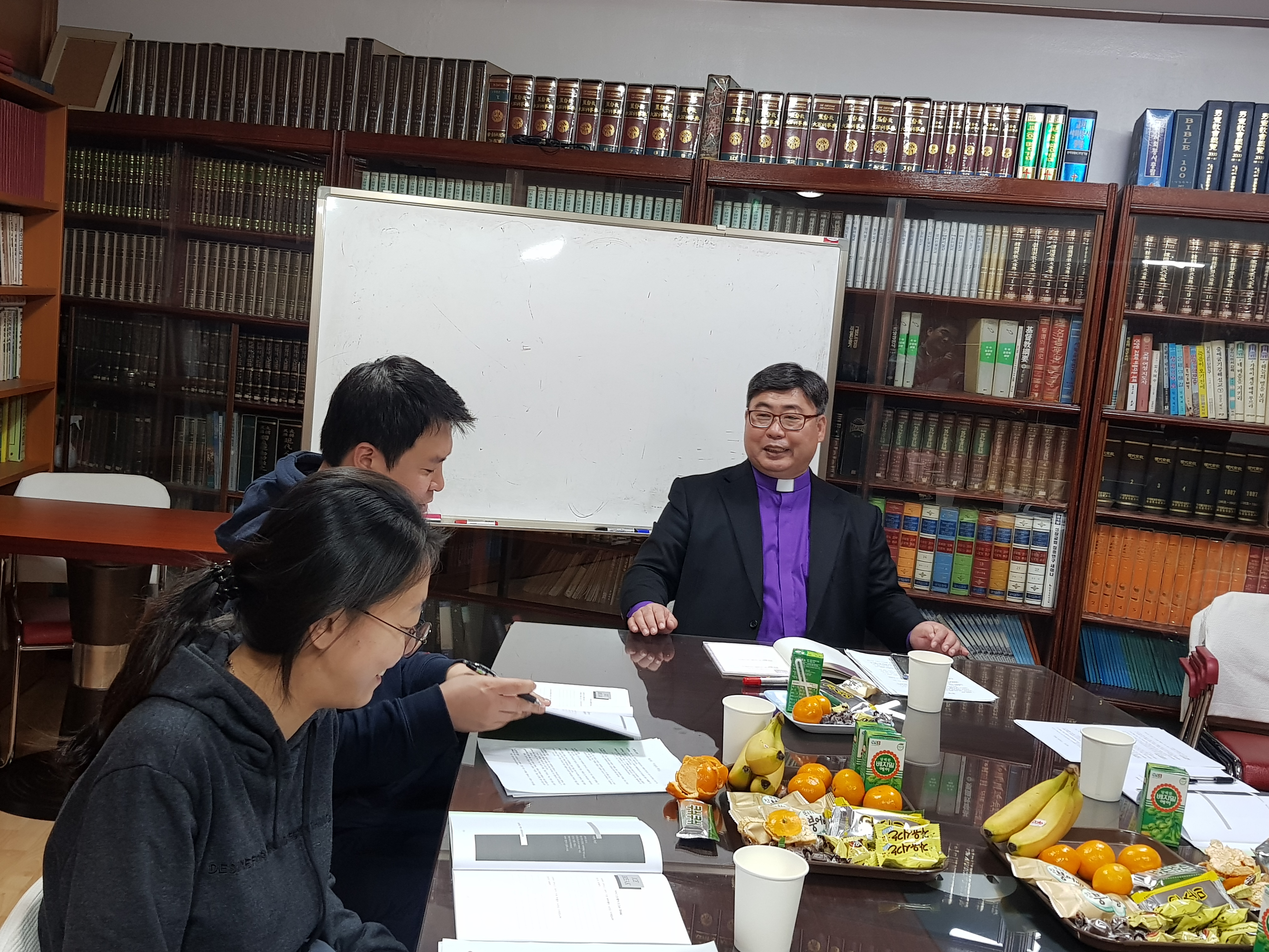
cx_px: 634
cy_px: 476
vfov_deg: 53.1
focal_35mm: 26
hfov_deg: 67.3
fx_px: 953
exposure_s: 1/50
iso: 100
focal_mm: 4.2
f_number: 1.7
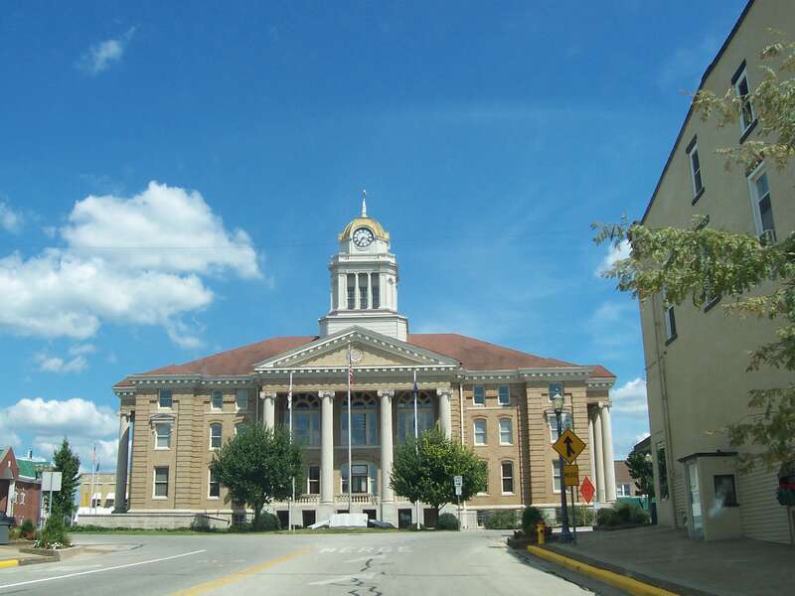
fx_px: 850
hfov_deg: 50.1
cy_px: 298
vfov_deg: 38.7
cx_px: 398
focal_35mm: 37
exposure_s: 1/500
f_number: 5.6
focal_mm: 5.6
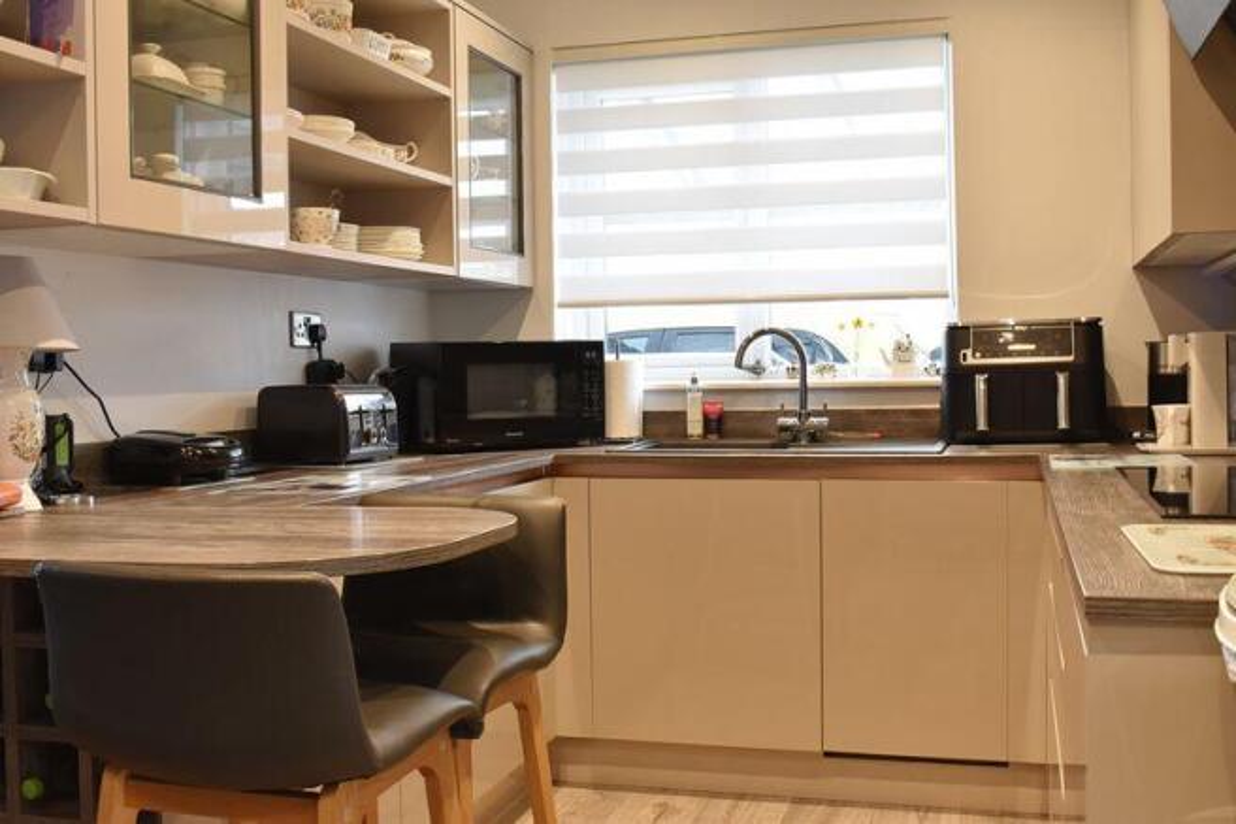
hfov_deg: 49.6
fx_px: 1339
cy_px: 412
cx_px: 618
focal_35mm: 39
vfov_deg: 34.2
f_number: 13
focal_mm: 26
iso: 800
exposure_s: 1/8
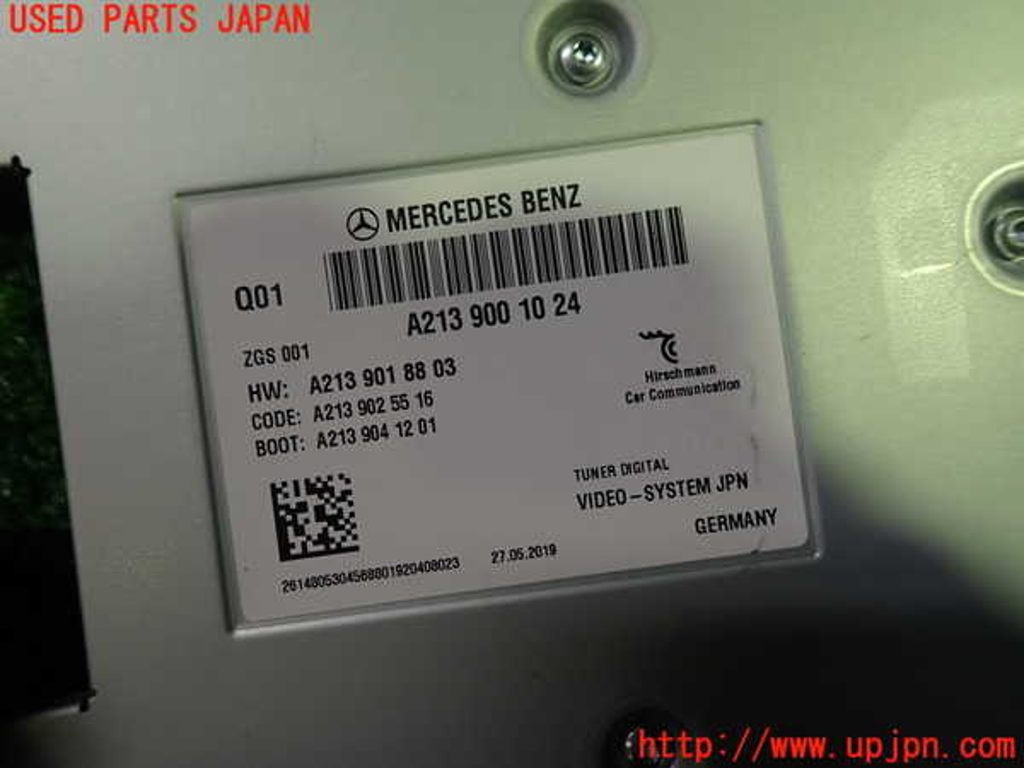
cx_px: 512
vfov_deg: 54.9
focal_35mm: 25
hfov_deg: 69.4
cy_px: 384
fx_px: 740
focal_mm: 4.5
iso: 100
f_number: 2.8
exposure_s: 1/80
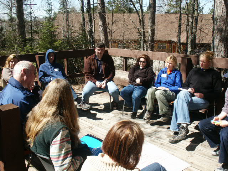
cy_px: 86
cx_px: 114
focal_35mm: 35
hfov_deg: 52.6
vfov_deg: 40.7
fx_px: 231
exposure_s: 1/125
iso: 64
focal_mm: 7.19
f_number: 6.7
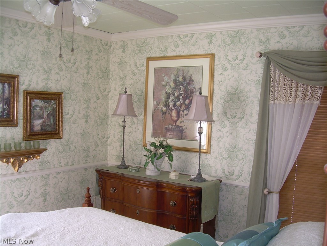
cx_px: 164
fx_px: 359
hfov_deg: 49.0
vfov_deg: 37.7
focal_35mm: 38
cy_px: 123
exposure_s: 1/30
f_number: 2.8
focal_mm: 6.3
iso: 50
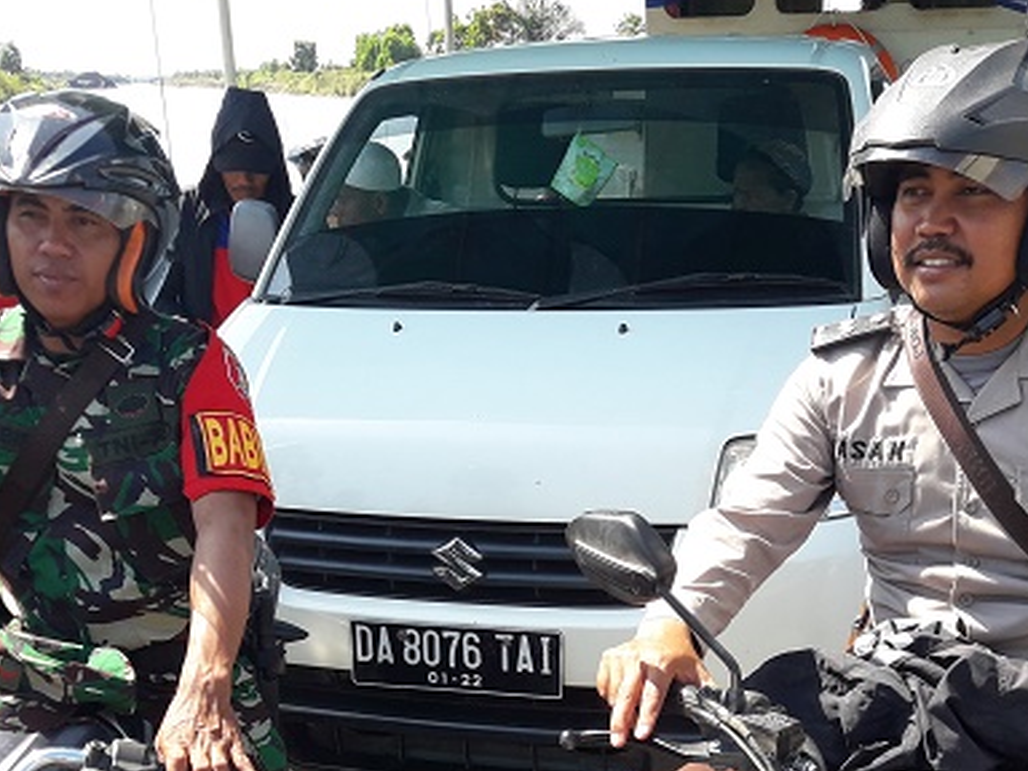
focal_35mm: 51
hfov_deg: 37.5
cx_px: 527
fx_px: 1515
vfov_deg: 27.7
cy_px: 663
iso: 40
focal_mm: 3.7
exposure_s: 1/426
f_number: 1.9
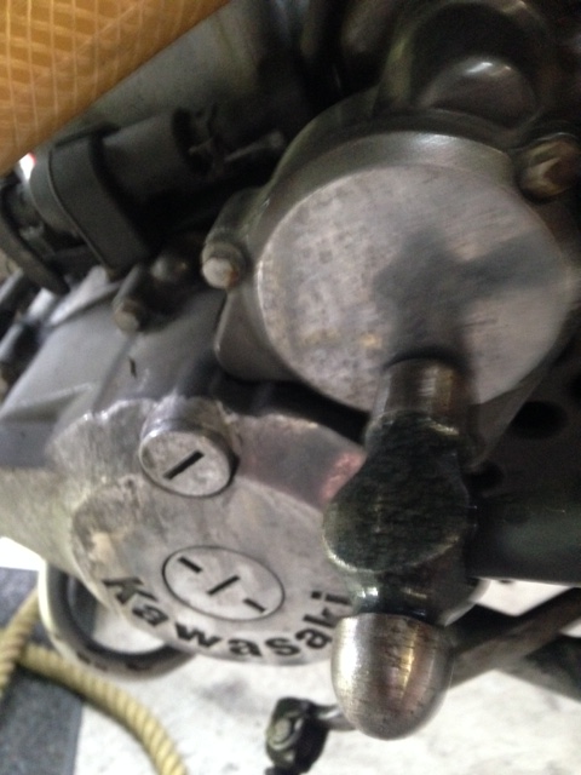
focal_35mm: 33
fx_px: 739
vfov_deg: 55.4
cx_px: 290
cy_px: 388
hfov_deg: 42.9
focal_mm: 4.12
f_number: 2.4
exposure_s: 1/15
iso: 500
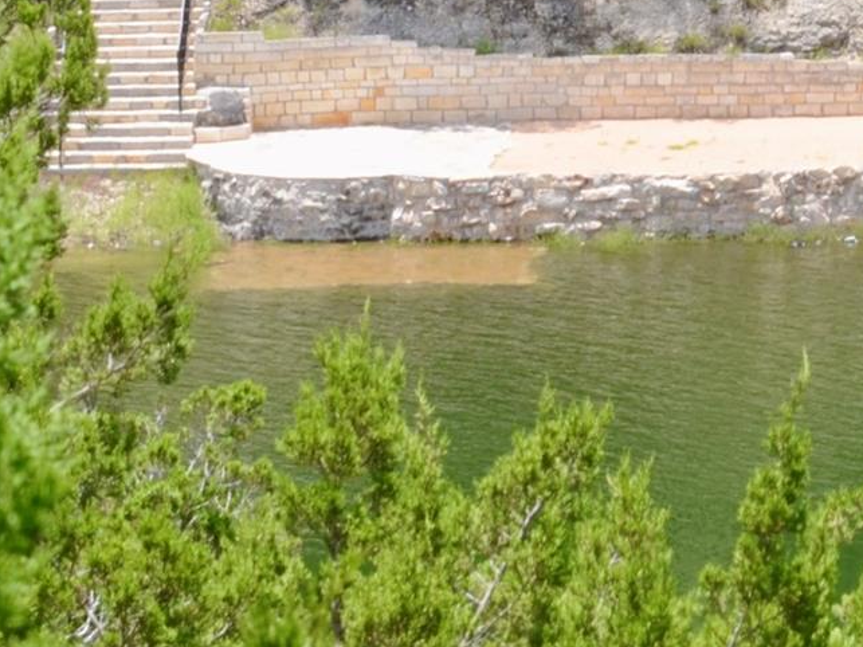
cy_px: 77
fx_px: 14856
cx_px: 984
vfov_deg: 2.5
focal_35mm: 596
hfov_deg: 3.3
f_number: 25
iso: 200
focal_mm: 130
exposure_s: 1/30
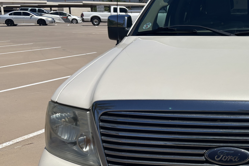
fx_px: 394
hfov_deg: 32.4
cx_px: 247
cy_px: 104
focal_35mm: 57
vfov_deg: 23.7
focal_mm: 5.96
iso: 50
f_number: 1.6
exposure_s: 1/9091
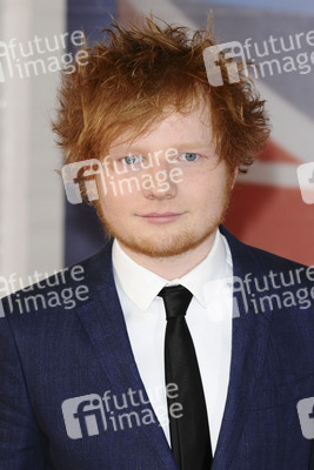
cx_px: 157
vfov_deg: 13.7
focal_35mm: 150
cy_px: 235
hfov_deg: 9.2
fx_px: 1961
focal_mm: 100
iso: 320
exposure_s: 1/160
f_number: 4.5
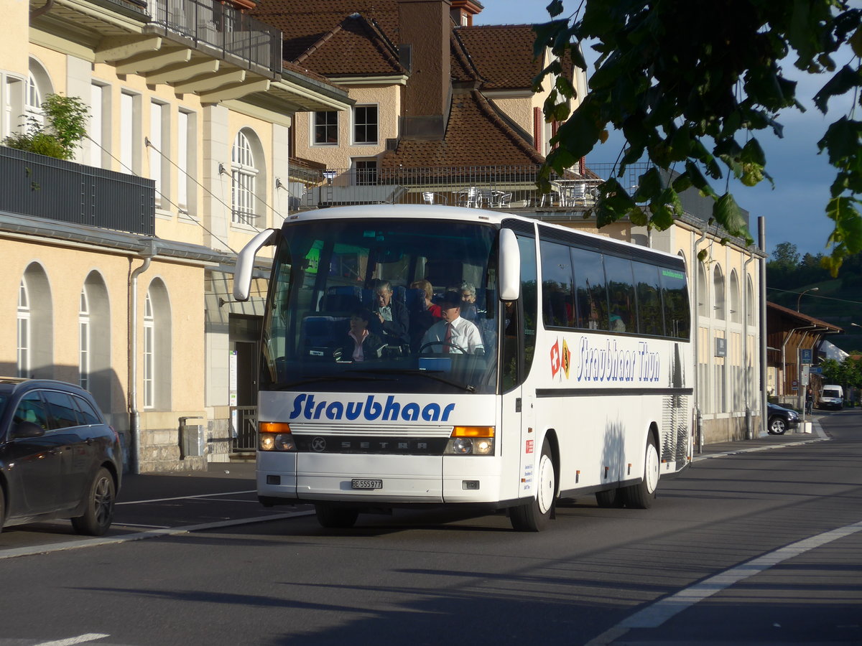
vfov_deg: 12.0
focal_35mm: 124
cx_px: 431
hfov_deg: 15.9
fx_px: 3088
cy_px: 323
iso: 80
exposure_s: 1/400
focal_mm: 24.3
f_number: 5.2
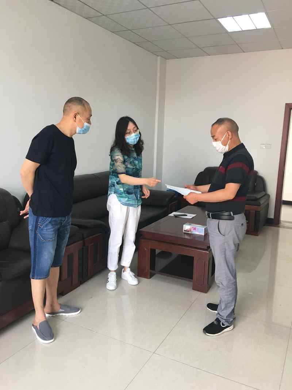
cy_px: 195
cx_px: 146
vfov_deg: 61.7
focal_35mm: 29
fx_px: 326
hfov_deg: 48.2
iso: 50
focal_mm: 4.15
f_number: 2.2
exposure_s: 1/33
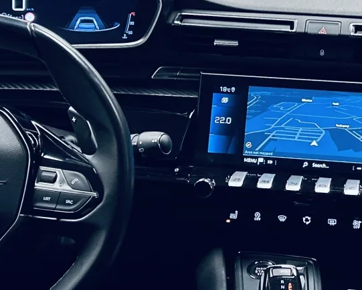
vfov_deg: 17.1
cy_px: 123
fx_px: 964
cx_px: 290
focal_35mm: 90
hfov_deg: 21.0
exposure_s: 1/49
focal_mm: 5.7
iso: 160
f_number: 1.5
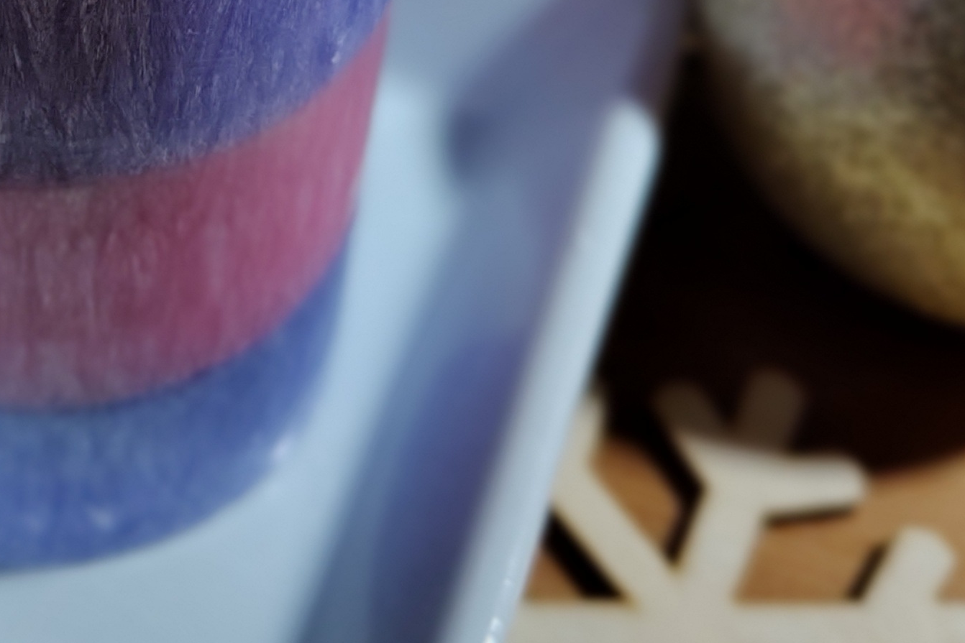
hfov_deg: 26.3
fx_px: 1957
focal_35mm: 73
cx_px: 5
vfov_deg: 17.3
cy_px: -235
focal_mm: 5.56
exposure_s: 1/50
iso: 195
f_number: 1.8
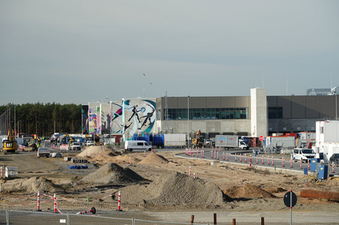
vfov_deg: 9.9
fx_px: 1299
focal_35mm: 138
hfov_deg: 14.9
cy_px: 112
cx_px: 170
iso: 100
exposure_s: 1/80
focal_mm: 138
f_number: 8
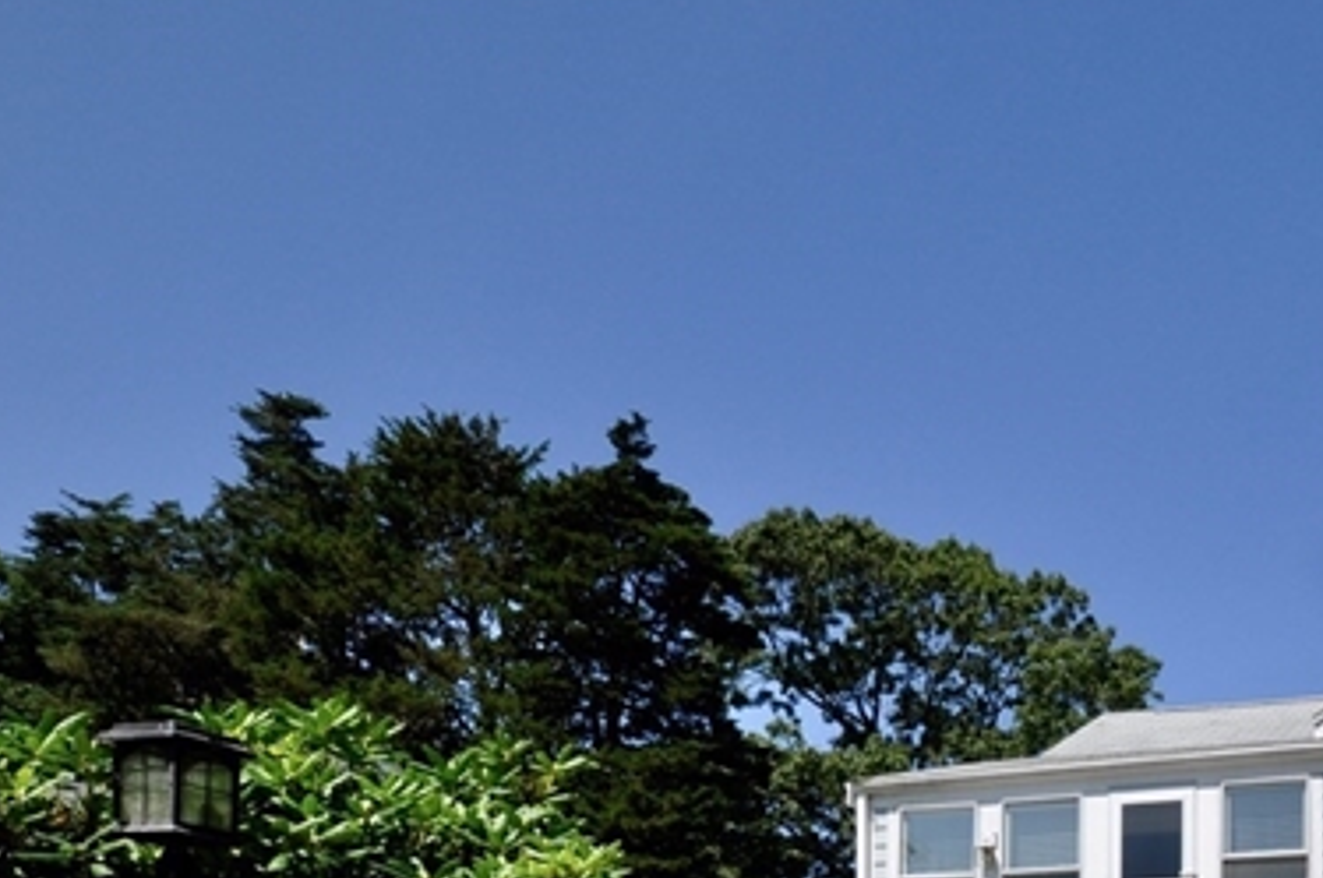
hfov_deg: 40.2
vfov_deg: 27.9
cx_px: 1390
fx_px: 1505
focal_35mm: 41
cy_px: 1093
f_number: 14
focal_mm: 10
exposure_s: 1/200
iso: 200
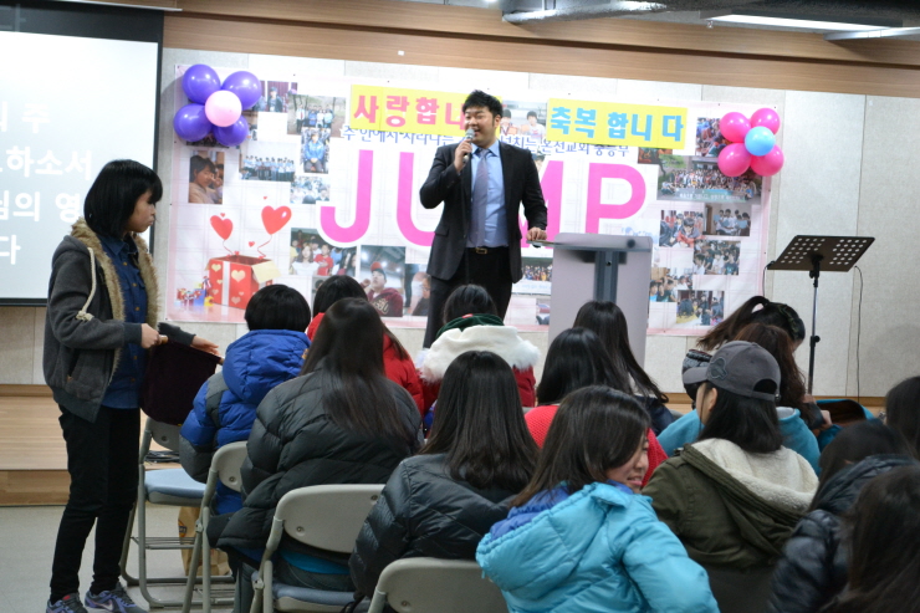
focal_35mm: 82
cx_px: 460
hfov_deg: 24.6
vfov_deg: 16.5
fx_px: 2108
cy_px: 306
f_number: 5.6
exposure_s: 1/15
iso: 1250
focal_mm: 55
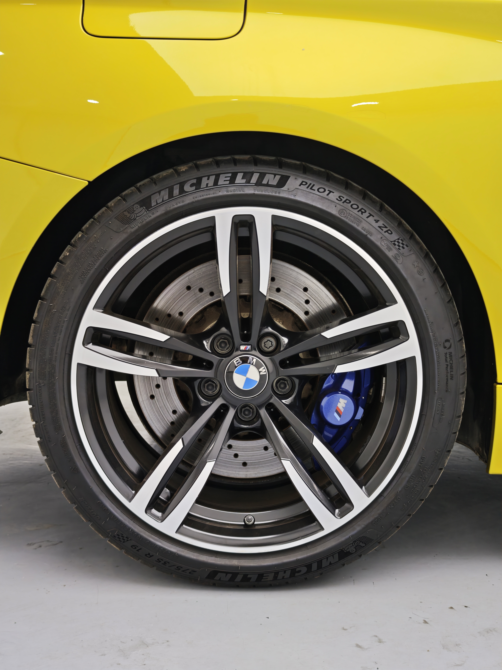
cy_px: 335
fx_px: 889
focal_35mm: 46
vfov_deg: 41.2
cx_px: 251
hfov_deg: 31.5
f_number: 1.63
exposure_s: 1/100
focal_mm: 8.72
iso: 64
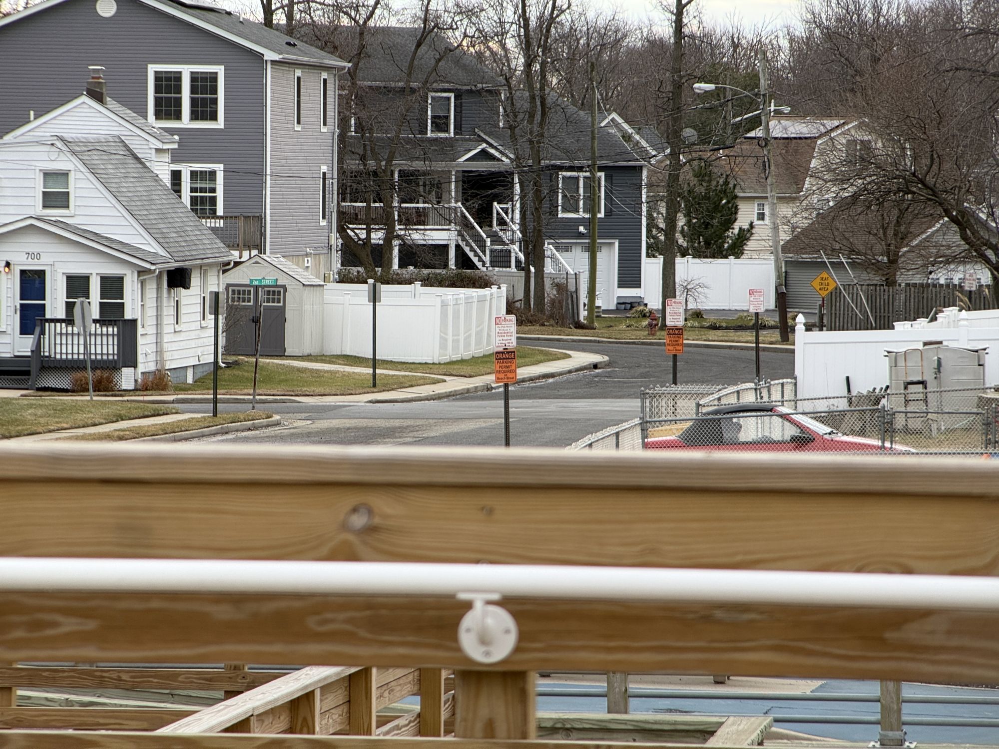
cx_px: 500
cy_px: 374
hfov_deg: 16.4
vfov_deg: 12.3
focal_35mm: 120
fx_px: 3463
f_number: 2.8
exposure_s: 1/232
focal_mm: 15.66
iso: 50
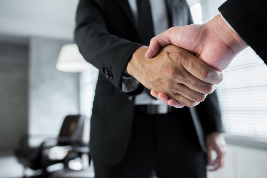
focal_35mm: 24
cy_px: 89
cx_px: 134
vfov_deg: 53.2
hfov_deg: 73.7
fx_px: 178
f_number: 2.8
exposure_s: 1/160
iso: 1000
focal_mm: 24
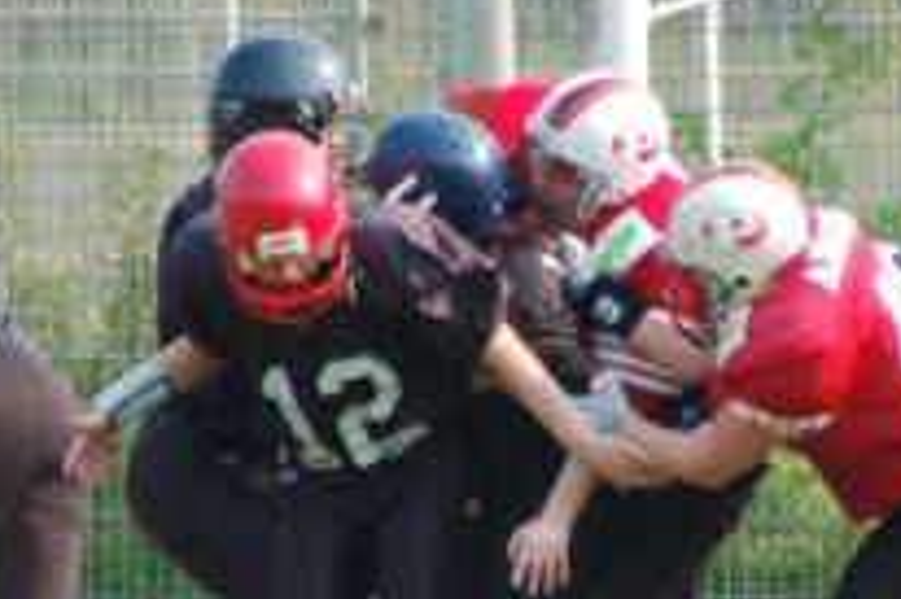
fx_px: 24707
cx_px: 483
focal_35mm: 988
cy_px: 560
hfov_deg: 2.1
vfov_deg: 1.4
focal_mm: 300
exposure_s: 1/500
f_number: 5.6
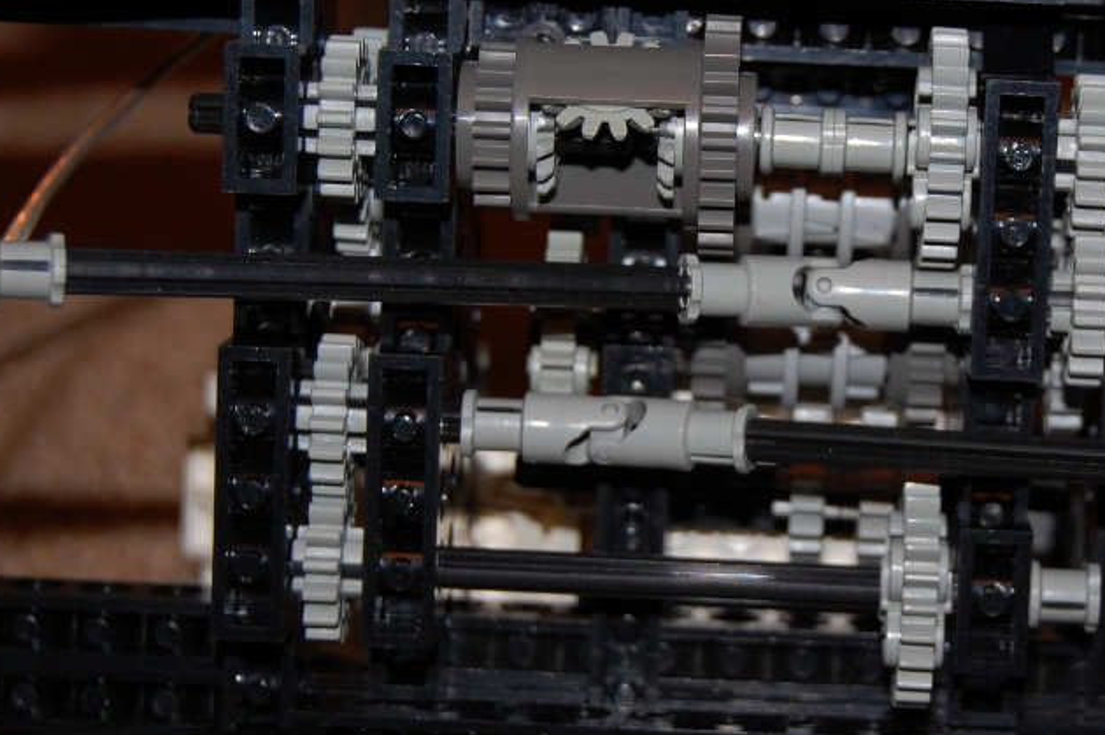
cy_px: 358
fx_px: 3461
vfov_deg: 12.1
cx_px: 843
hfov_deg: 18.0
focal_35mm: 113
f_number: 5.3
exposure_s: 1/60
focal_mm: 45
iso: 200
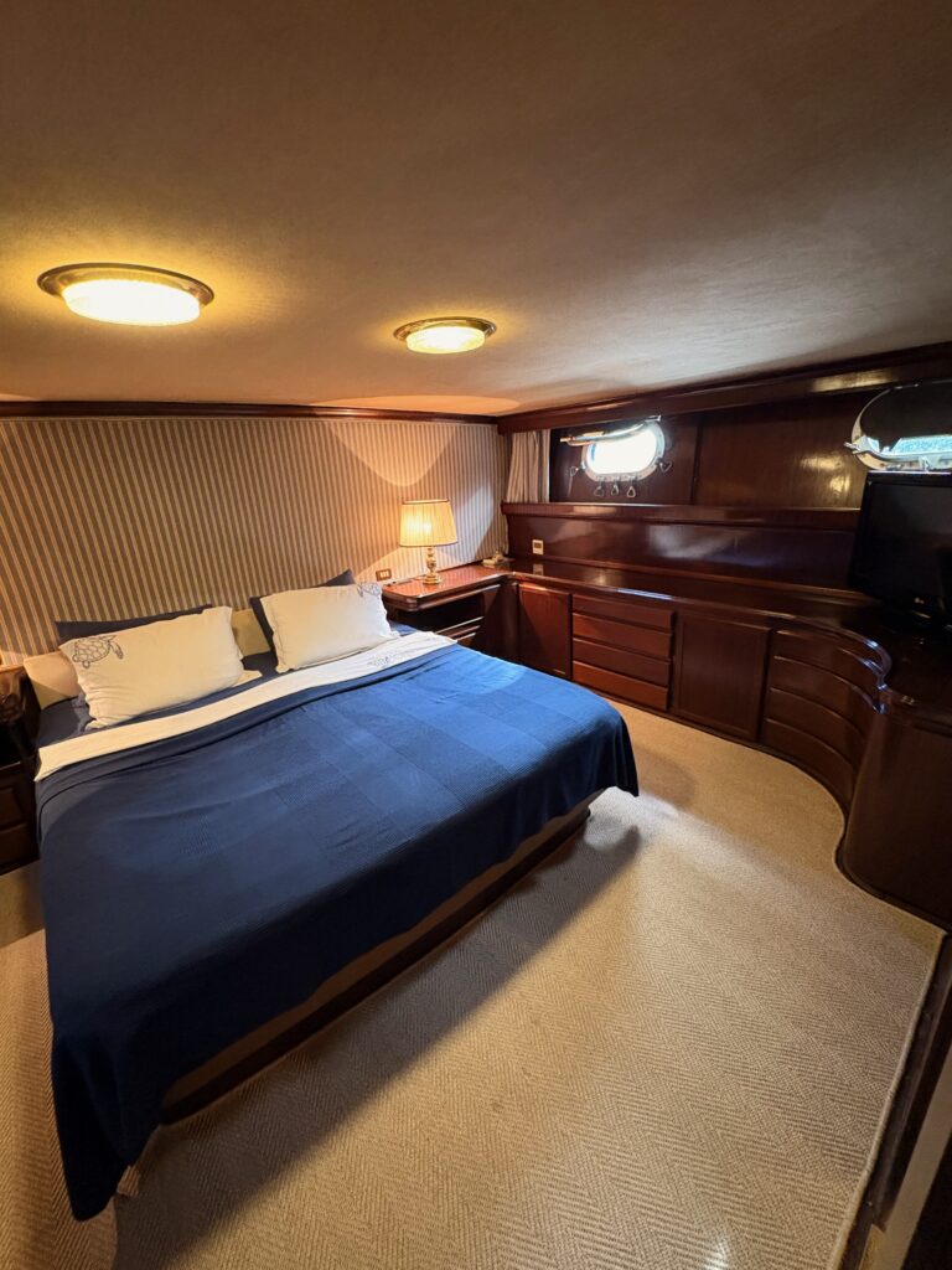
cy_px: 635
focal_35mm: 14
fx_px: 513
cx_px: 476
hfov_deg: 85.7
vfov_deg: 102.1
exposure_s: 1/50
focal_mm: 2.22
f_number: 2.2
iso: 800
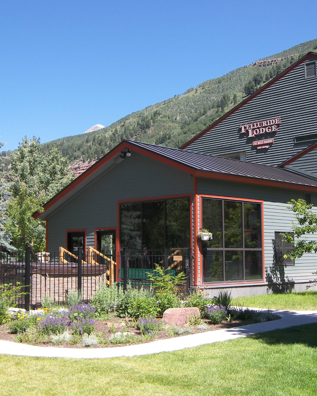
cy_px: 196
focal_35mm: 54
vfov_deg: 34.7
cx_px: 134
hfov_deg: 28.1
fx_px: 633
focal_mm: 8.7
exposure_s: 1/320
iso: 50
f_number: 3.2
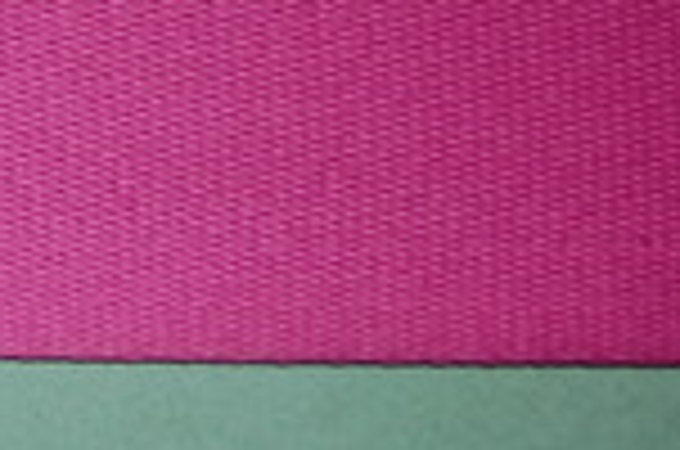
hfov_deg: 14.6
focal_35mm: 129
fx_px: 2432
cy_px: -130
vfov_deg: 10.4
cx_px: -396
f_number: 4
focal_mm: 26
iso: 360
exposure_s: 1/60
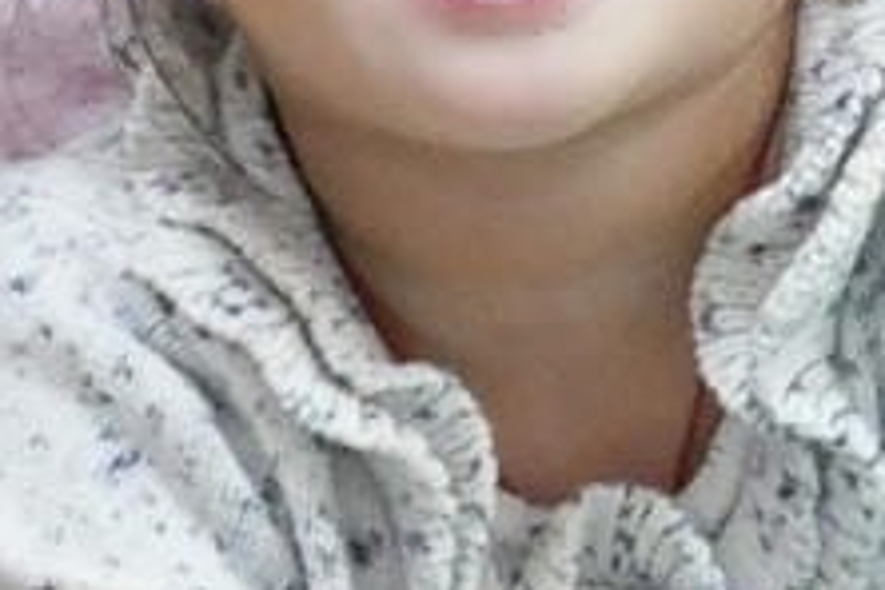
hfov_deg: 10.9
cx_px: 470
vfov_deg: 7.3
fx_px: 4646
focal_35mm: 189
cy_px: 516
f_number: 4.1
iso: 1600
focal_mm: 17
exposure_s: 1/60
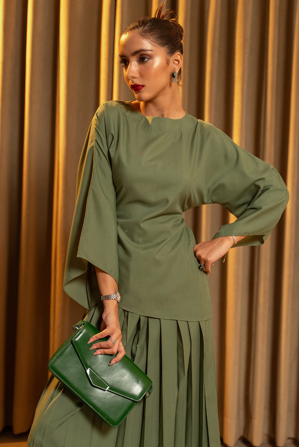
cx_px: 150
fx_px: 641
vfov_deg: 38.5
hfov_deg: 26.3
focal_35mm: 52
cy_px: 224
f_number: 2.8
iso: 1000
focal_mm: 51.5
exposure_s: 1/100
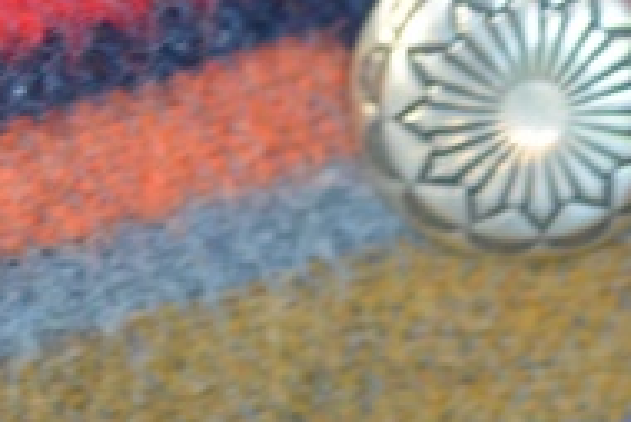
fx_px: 4571
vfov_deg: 5.3
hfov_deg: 7.9
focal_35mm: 261
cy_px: -150
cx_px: 332
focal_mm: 55
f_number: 5.6
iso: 800
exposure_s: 1/50
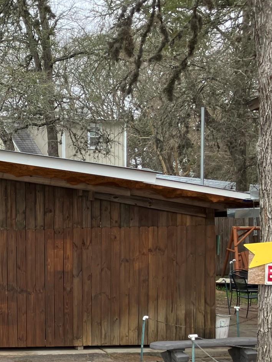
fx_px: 639
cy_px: 276
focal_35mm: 61
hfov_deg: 20.9
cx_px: -118
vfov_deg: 31.1
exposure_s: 1/121
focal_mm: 3.99
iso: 40
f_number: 1.8
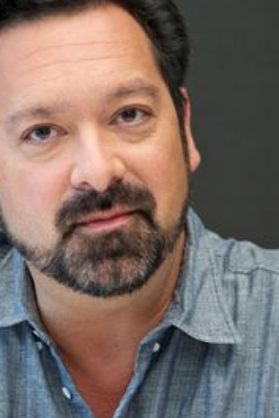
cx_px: 90
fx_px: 2624
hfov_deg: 6.1
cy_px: 235
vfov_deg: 9.1
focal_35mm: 226
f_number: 5.6
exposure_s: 1/60
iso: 800
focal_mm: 150
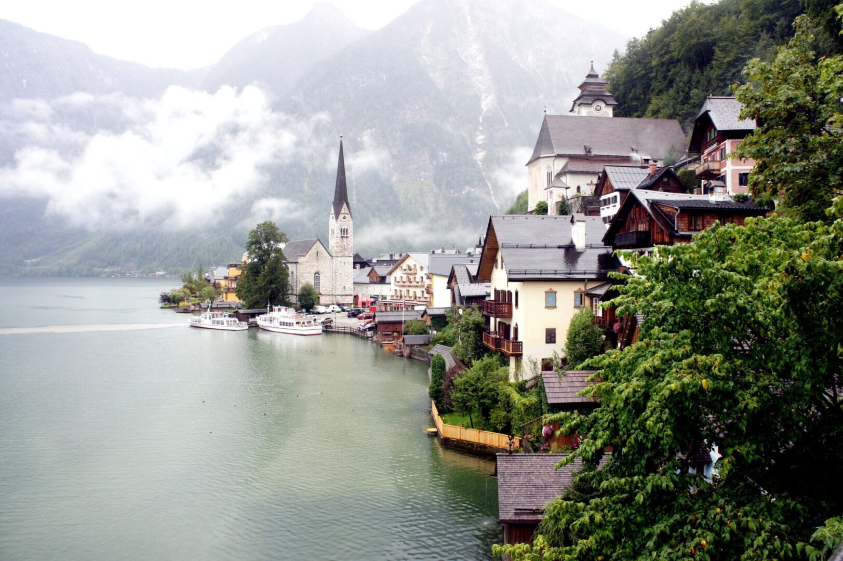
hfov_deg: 67.4
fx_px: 632
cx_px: 422
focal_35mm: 27
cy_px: 280
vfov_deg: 47.9
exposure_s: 1/60
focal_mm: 18
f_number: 5
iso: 200
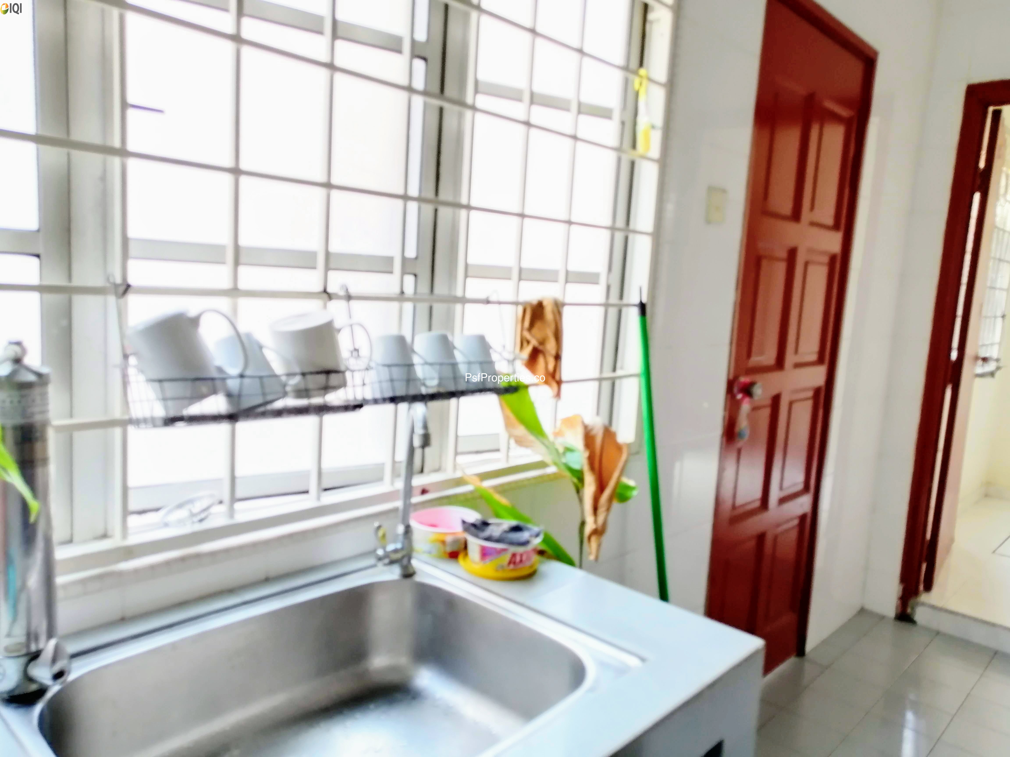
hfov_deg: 67.3
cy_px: 378
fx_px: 759
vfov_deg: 53.1
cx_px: 505
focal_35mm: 26
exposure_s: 1/33.3
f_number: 1.8
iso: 160
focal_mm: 3.96
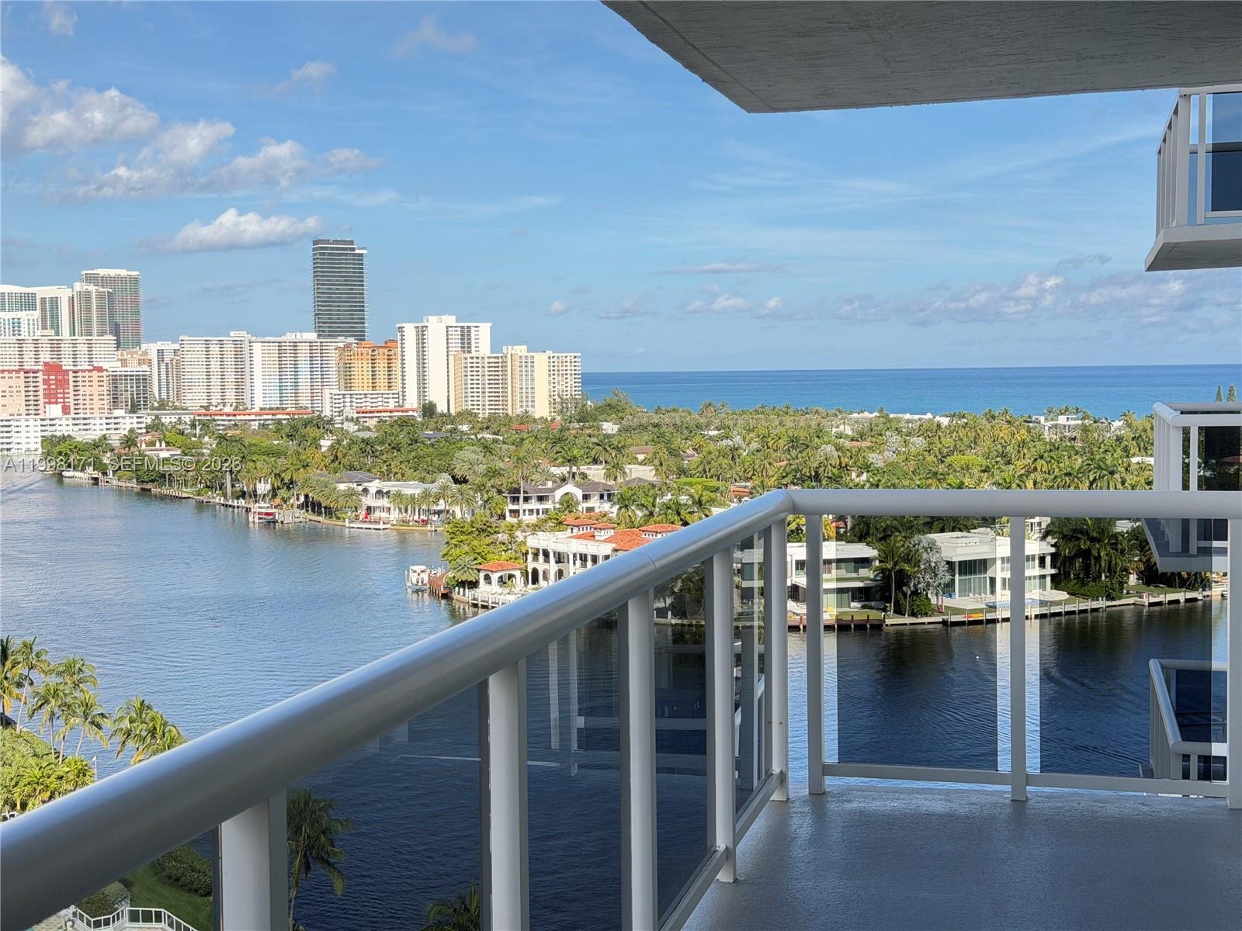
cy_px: 466
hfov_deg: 39.7
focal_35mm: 48
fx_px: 1722
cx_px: 621
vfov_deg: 30.3
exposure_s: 1/2415
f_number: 1.78
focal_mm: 6.76
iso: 100
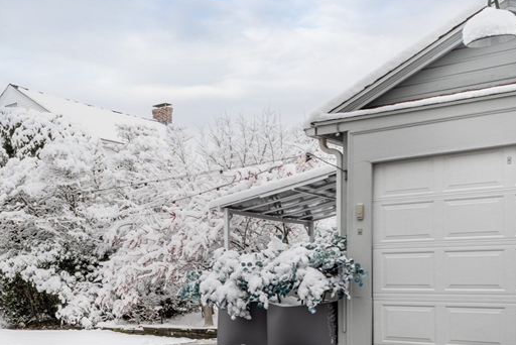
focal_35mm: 48
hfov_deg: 37.3
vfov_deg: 28.1
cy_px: 160
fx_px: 688
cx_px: 15
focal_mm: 24
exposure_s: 1/20
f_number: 18
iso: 64
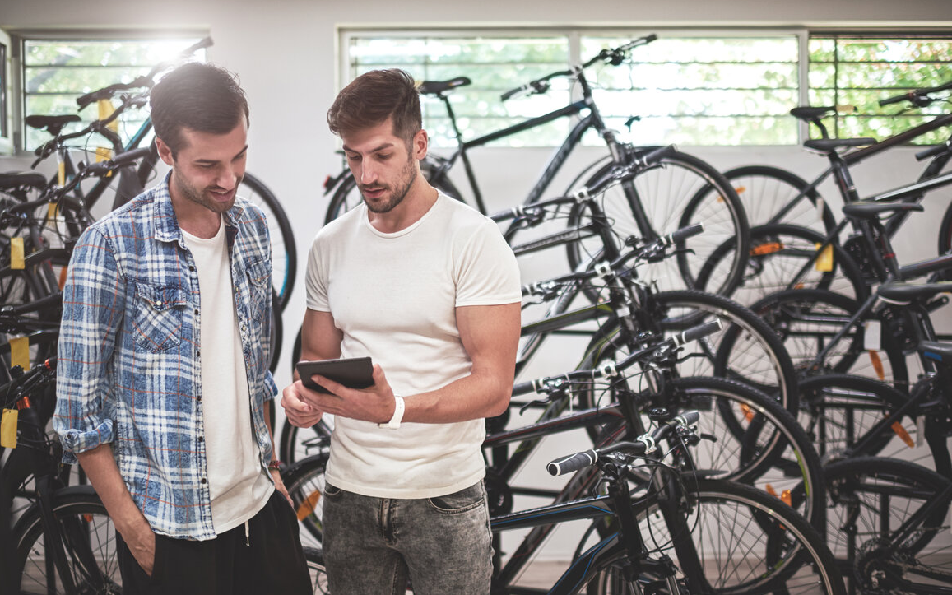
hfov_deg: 52.8
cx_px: 478
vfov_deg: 34.4
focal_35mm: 37
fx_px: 960
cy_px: 277
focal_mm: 35
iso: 250
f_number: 1.4
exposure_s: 1/400
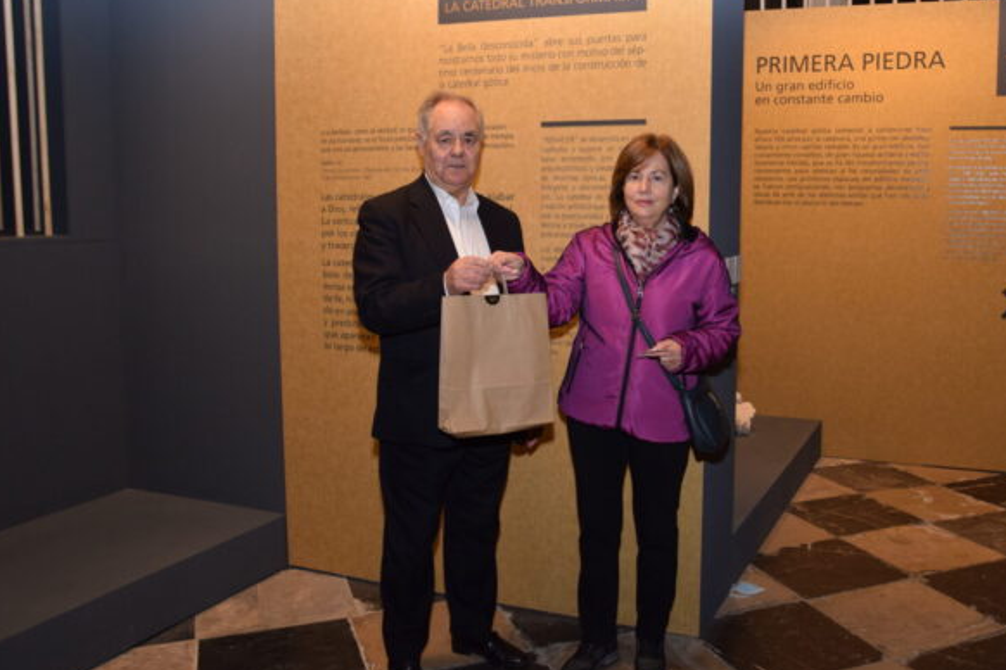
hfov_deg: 55.7
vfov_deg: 39.2
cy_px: 307
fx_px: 941
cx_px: 617
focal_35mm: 34
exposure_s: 1/125
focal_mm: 17
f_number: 6.3
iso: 800
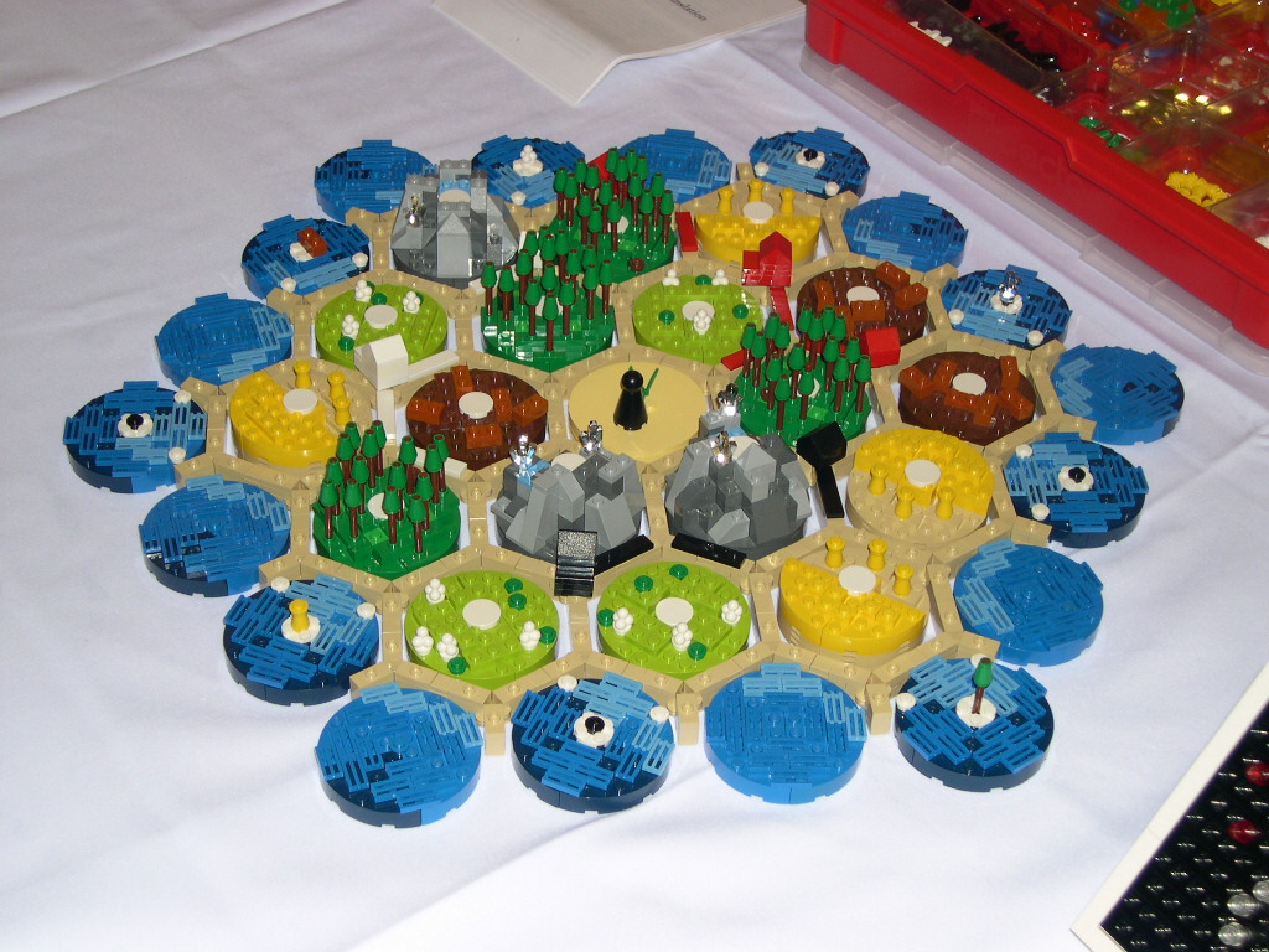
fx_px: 2090
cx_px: 634
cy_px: 476
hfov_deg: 33.8
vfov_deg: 25.7
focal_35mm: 57
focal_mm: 12.2
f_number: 3.4
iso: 100
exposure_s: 1/60
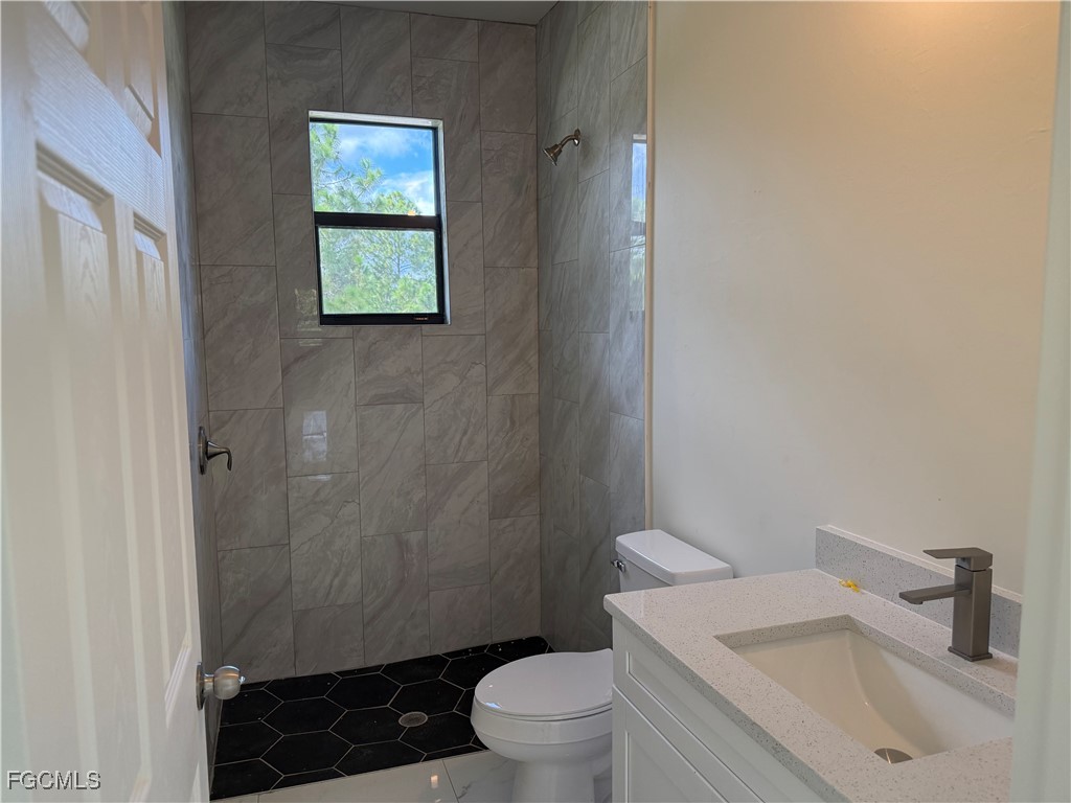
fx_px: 743
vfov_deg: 56.8
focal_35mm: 24
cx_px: 536
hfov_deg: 71.6
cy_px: 402
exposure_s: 1/238
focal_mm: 6.76
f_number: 1.78
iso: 160
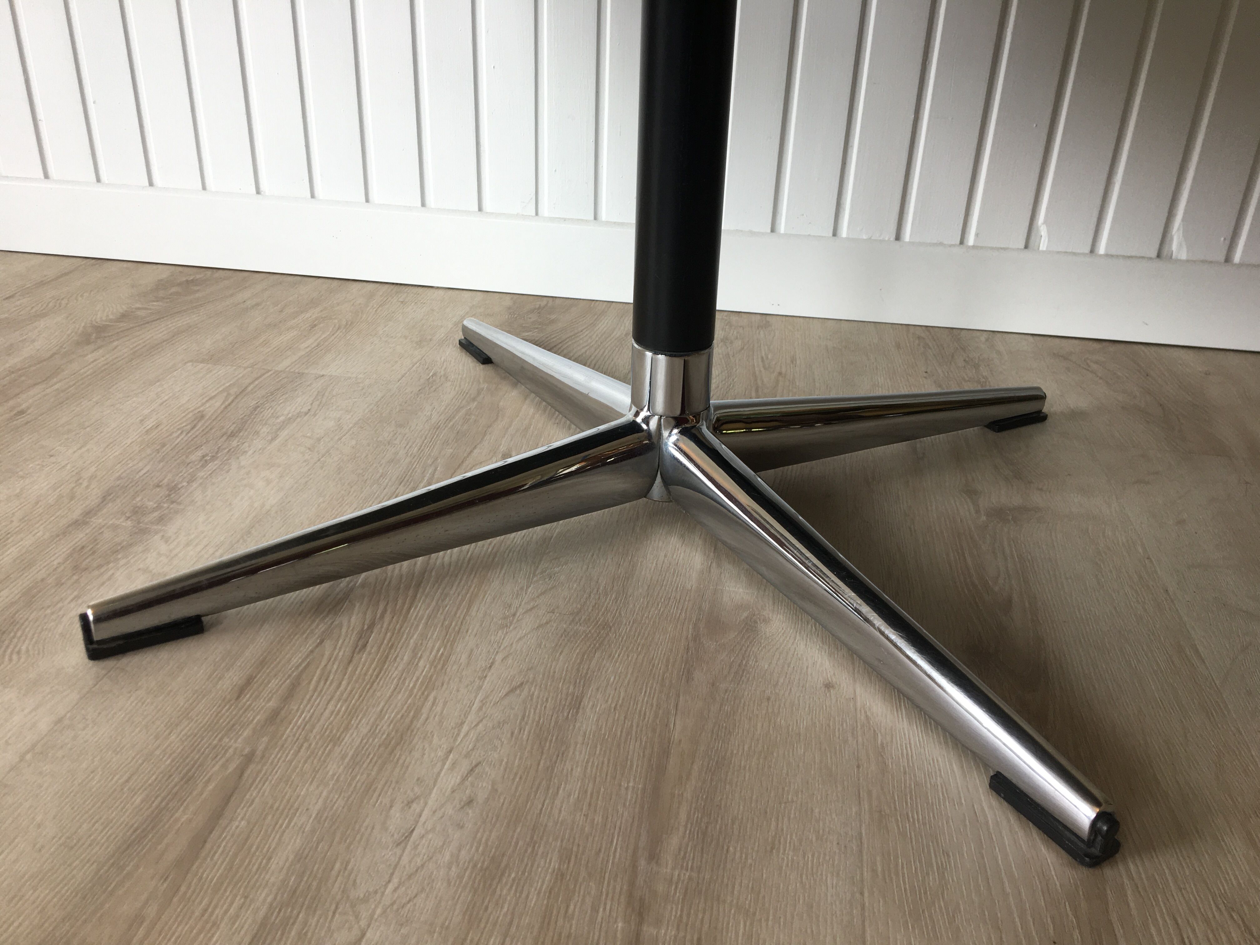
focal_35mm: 29
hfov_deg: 61.7
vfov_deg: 48.2
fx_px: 1056
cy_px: 472
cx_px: 630
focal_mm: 4.15
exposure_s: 1/50
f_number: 2.2
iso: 32
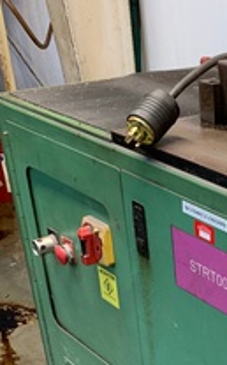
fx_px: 635
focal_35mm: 64
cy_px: 339
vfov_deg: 30.4
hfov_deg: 19.0
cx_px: 285
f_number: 1.8
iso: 160
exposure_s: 1/60
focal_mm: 4.25
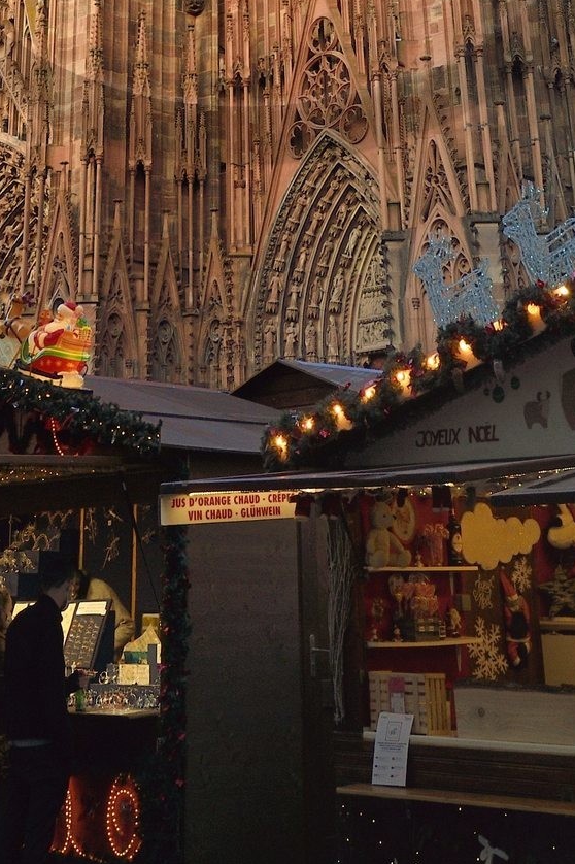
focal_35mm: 66
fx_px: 1582
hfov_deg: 20.6
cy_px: -320
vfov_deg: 25.4
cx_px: 243
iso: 800
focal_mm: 23
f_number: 13
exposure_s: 1/100
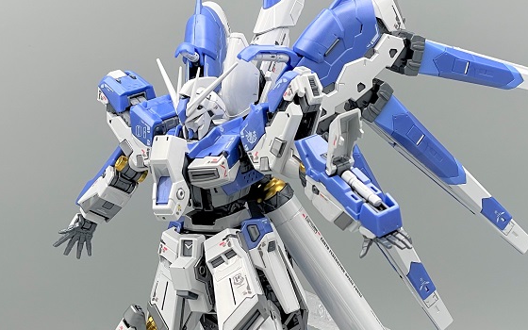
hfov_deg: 21.3
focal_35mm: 97
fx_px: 1396
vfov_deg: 13.4
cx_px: 348
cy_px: 257
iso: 25
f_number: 2
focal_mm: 6
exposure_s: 1/149
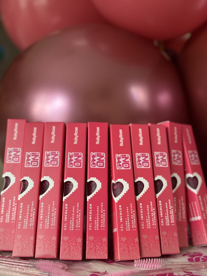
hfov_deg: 30.3
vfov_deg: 39.7
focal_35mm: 48
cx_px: 104
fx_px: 383
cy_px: 138
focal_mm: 6.76
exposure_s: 1/42
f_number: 1.78
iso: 250
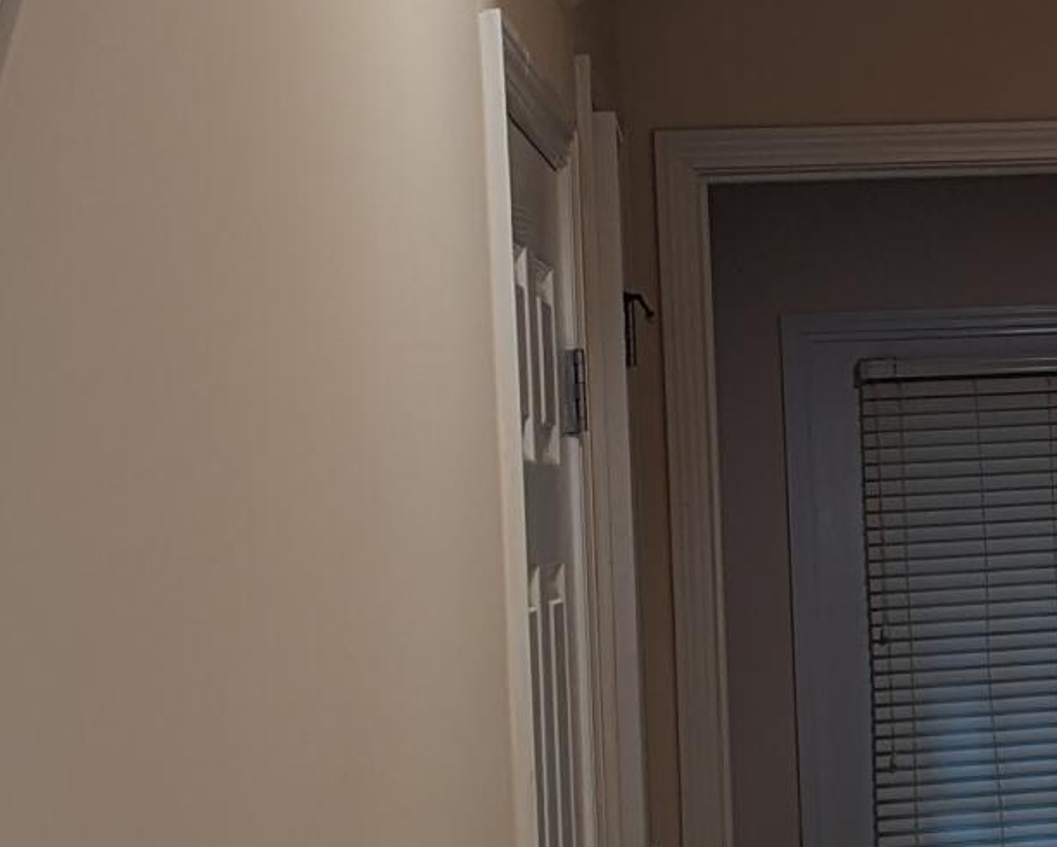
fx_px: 3599
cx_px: 1456
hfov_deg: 15.7
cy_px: 482
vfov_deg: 13.4
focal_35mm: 115
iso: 88
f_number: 1.85
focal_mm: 6.81
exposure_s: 1/60
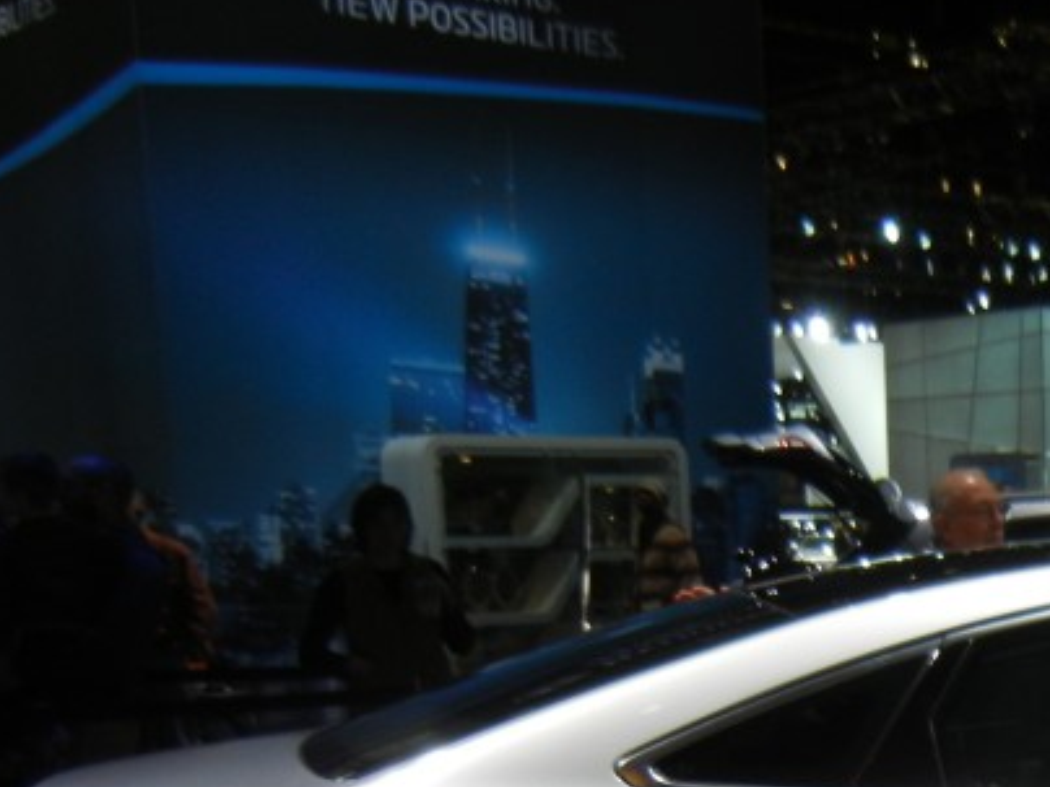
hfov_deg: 23.8
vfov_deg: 18.5
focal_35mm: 76
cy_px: 919
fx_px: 2305
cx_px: 1196
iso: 160
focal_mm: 5.4
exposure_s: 1/127
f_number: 3.5
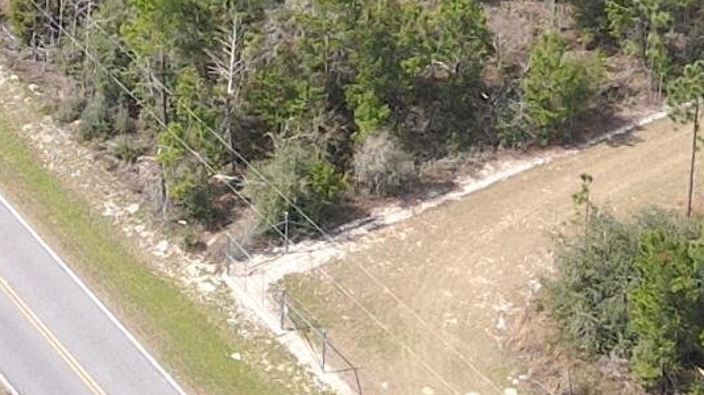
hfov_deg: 14.6
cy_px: -454
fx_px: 2743
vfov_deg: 7.8
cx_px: 200
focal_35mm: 147
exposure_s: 1/500
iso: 100
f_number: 2.8
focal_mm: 4.5
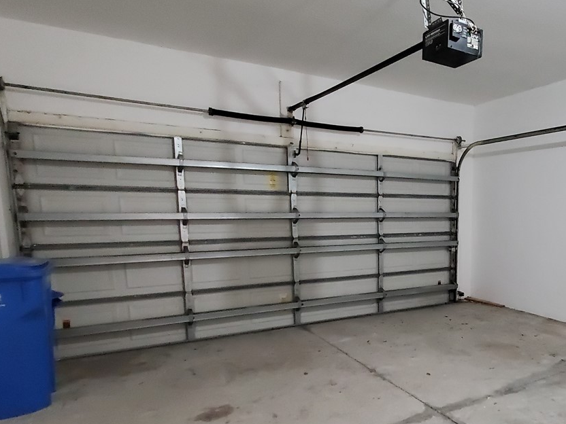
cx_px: 427
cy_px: 264
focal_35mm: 25
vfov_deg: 54.3
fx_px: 409
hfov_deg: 65.1
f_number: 2.2
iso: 800
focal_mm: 1.8
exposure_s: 1/24
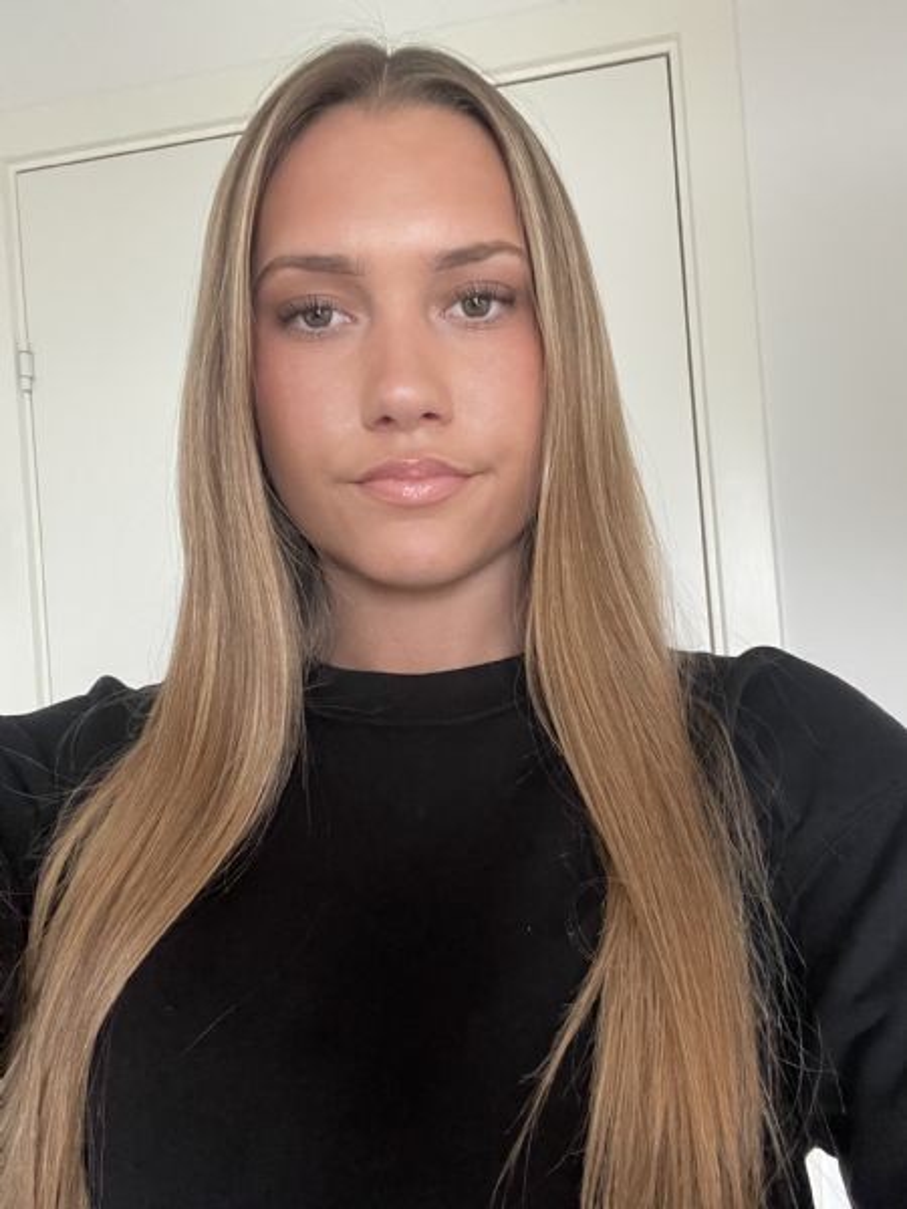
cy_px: 604
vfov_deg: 60.0
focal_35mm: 30
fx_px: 1048
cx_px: 454
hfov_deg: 46.8
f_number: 2.2
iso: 400
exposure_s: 1/30
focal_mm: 2.71
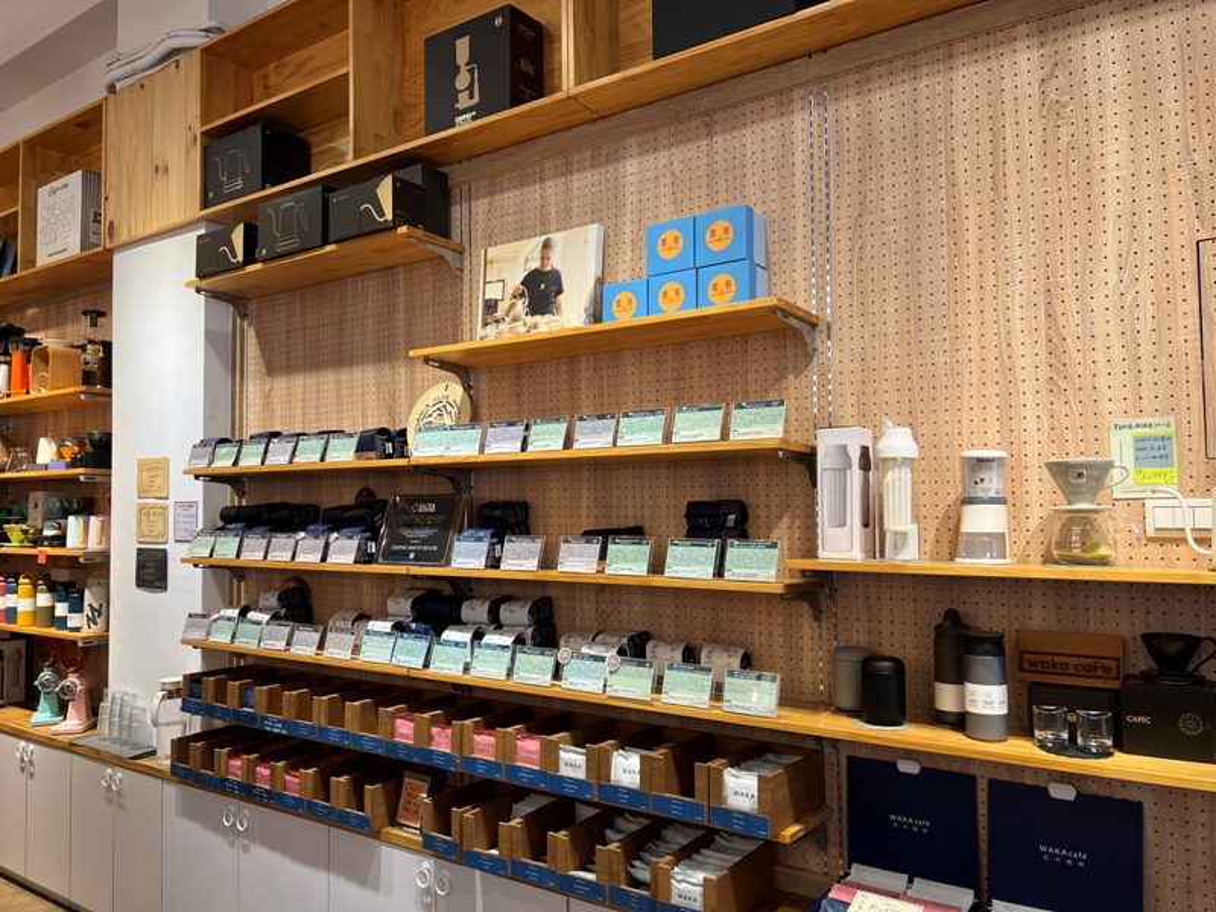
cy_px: 456
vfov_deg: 53.1
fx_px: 913
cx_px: 608
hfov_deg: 67.3
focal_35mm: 26
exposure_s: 1/120
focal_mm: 5.7
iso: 100
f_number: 1.5
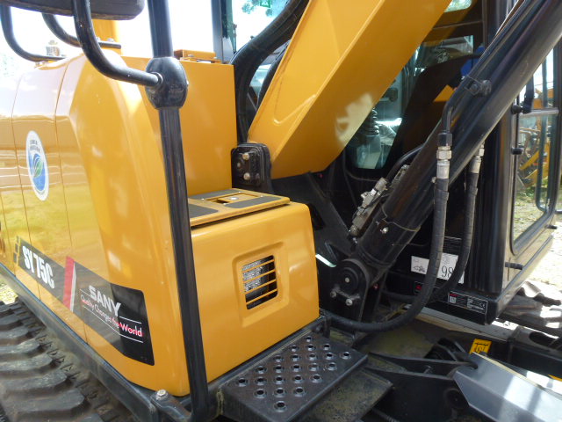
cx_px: 281
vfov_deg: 56.8
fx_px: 390
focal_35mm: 24
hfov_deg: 71.6
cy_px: 211
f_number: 3.3
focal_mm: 4.3
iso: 100
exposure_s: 1/160
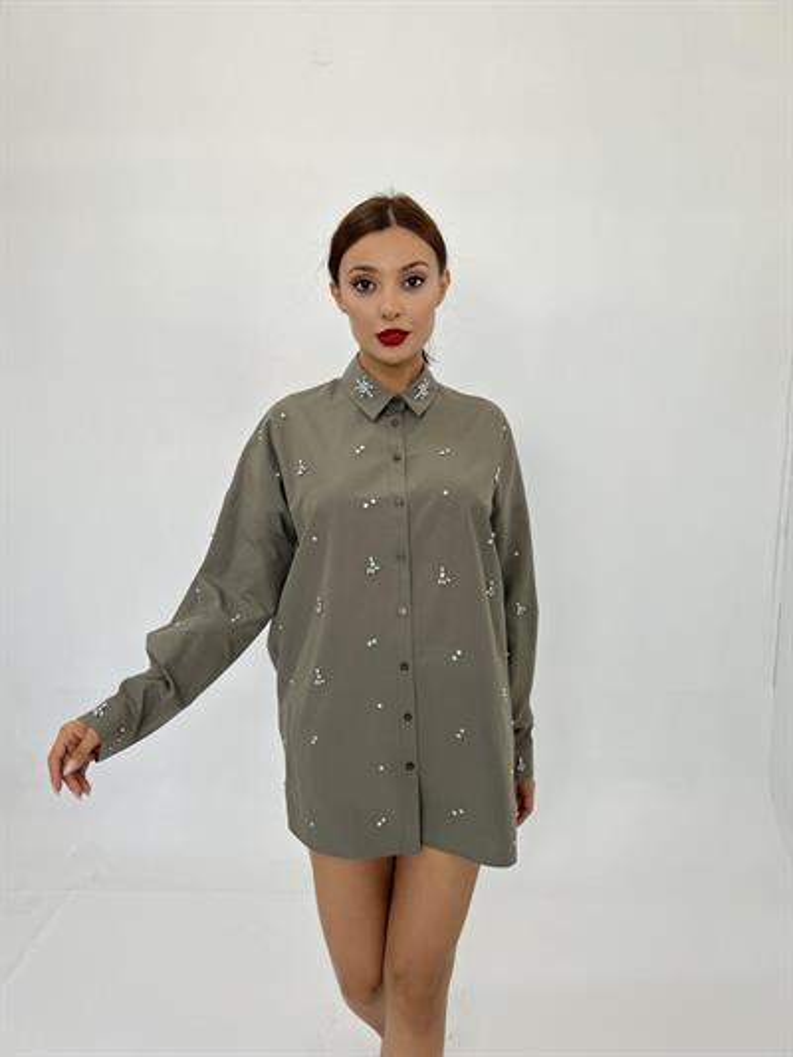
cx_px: 396
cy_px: 528
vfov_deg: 67.3
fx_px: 794
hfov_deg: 53.1
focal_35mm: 26
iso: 40
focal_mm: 5.7
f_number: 1.5
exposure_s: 1/176
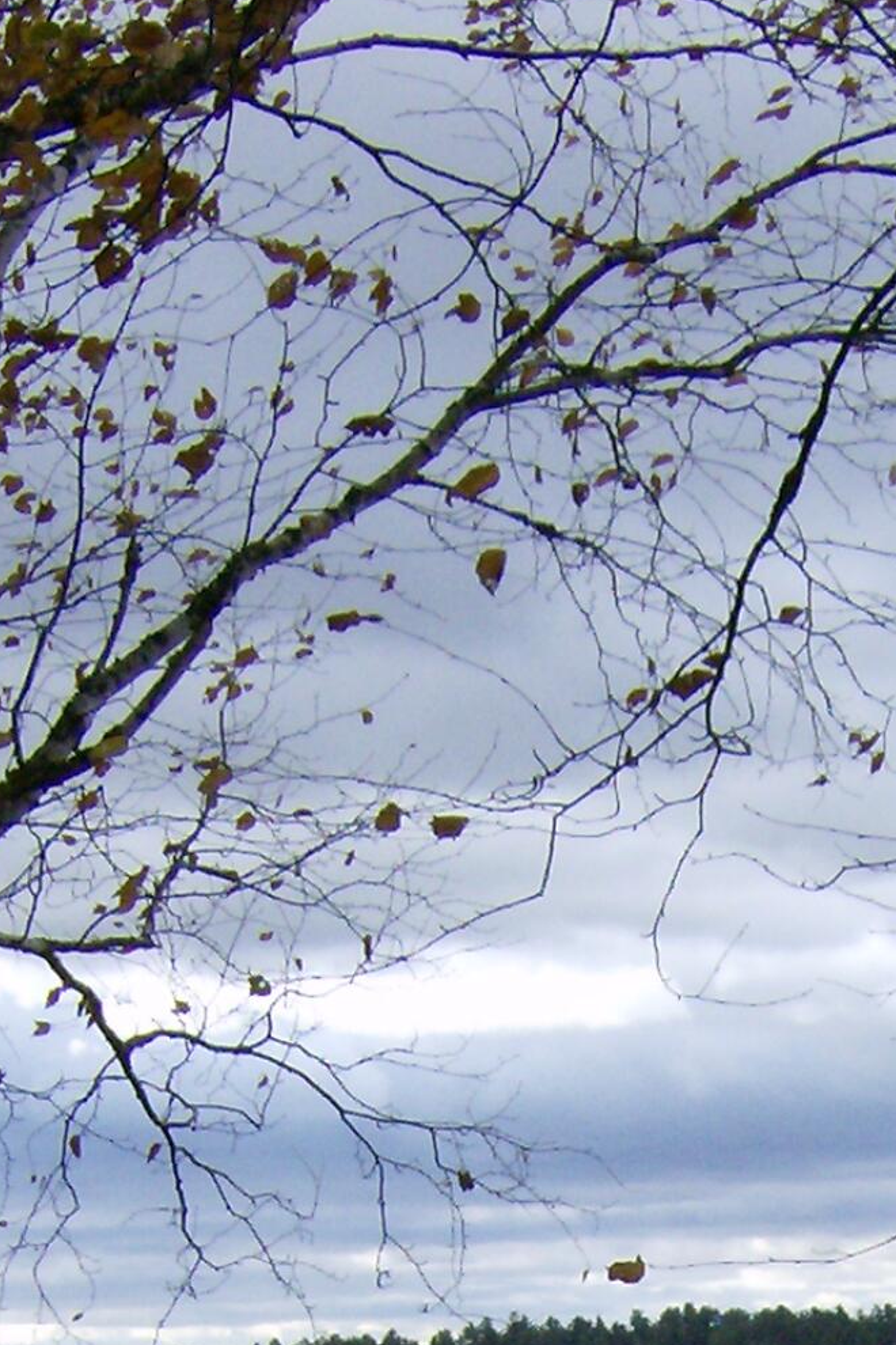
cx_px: 699
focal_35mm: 114
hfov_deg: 12.0
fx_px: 4256
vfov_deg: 17.3
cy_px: 1488
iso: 100
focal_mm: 6
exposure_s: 1/312
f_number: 4.7
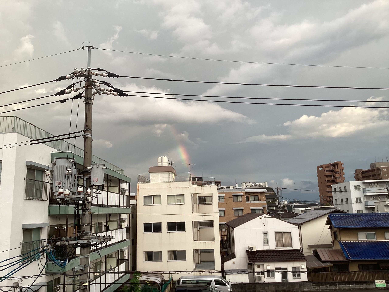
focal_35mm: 31
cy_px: 146
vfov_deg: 45.4
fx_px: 348
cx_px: 194
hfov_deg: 58.4
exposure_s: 1/208
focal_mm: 3.3
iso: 25
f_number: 2.4
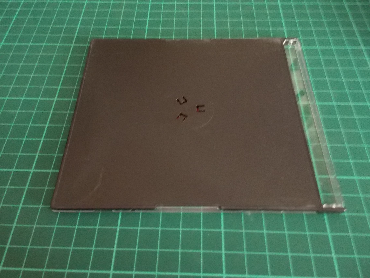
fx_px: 310
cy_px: 139
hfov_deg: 61.7
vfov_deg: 48.2
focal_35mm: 29
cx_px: 185
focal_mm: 4.1
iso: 400
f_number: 3.3
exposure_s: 1/5
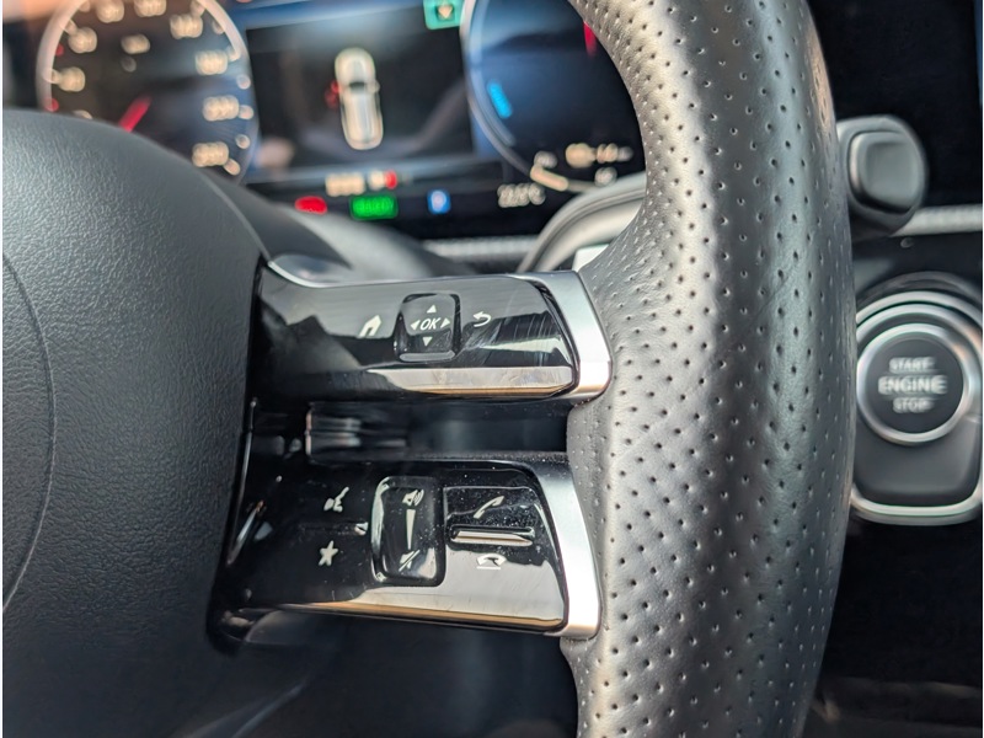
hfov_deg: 38.9
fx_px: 1393
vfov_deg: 29.7
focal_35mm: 49
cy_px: 369
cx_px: 492
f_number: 1.68
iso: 163
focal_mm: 6.9
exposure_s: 1/461
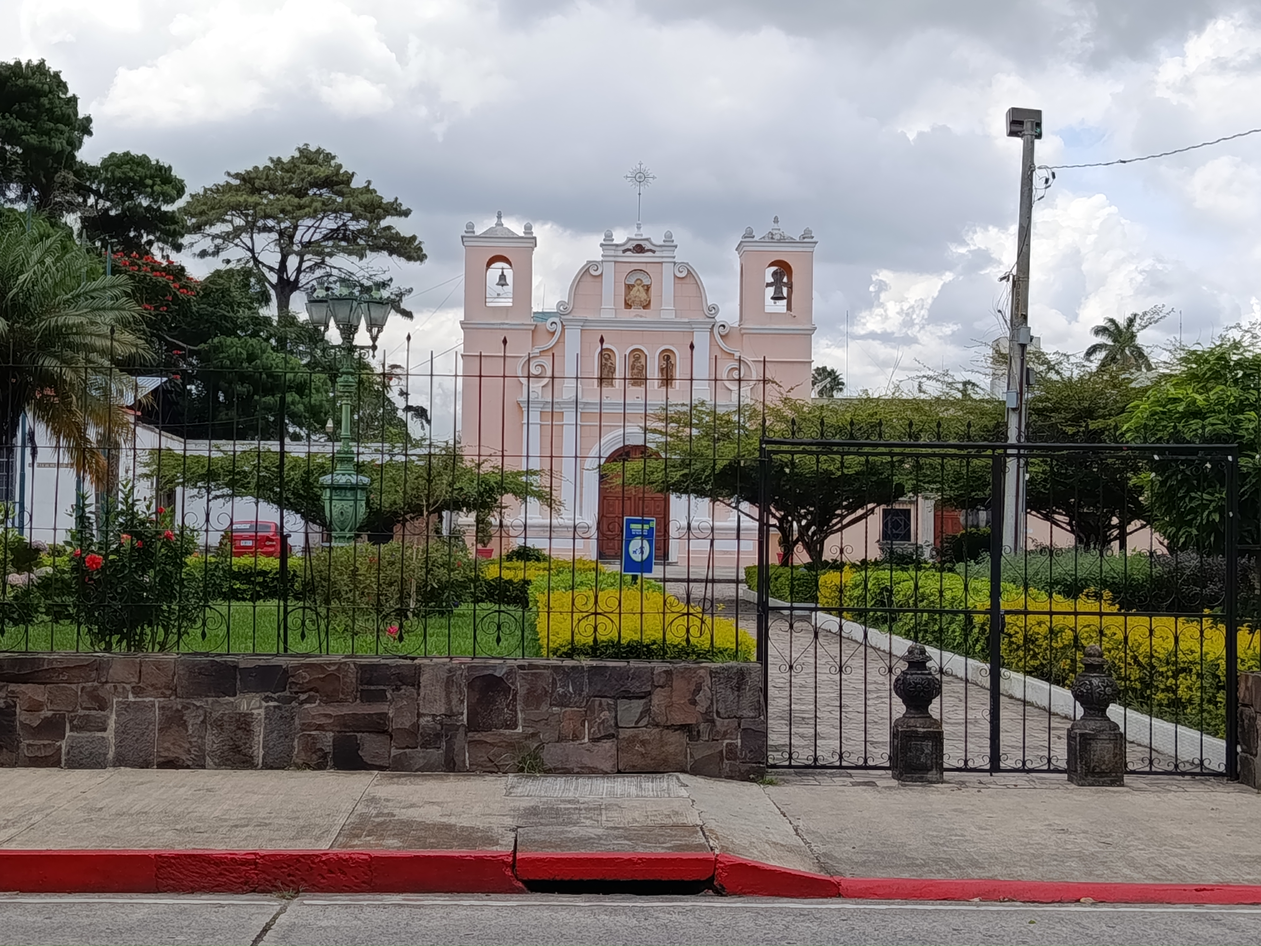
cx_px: 630
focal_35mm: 54
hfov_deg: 35.5
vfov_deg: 27.0
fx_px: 1967
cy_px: 473
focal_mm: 5.24
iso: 52
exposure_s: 1/450
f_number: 1.7
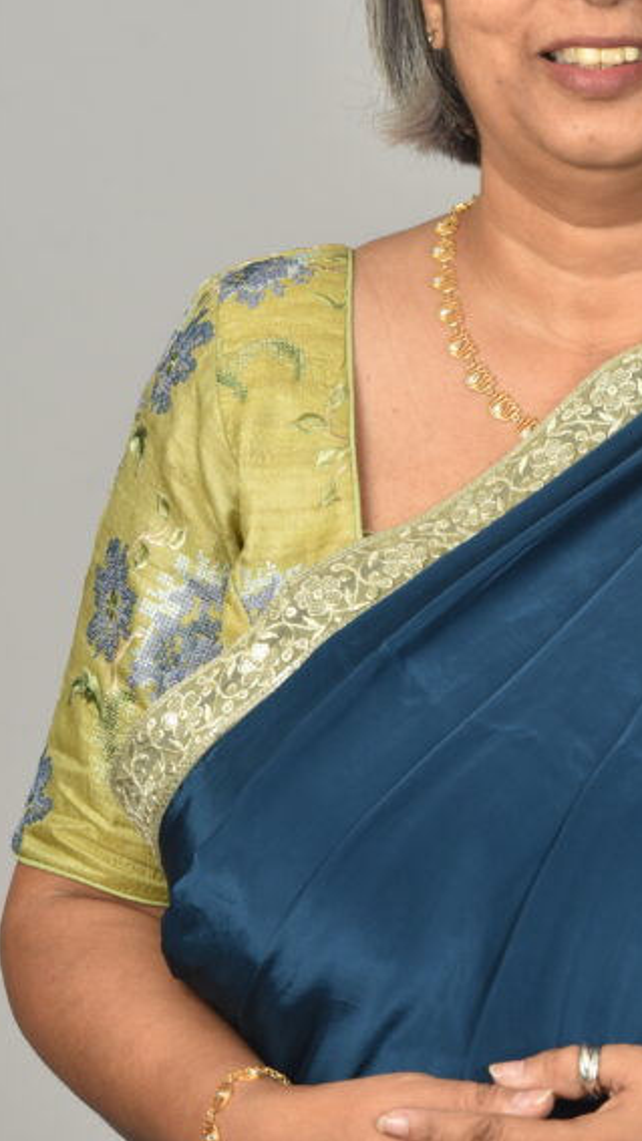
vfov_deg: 5.1
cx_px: 666
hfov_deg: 2.9
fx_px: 12860
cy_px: 400
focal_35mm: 425
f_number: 9
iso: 100
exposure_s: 1/200
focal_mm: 200
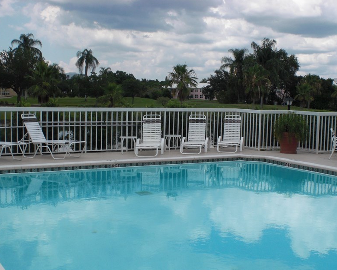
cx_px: 182
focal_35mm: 49
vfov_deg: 30.8
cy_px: 158
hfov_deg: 38.0
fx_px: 489
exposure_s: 1/500
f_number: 5.6
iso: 64
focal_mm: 6.3
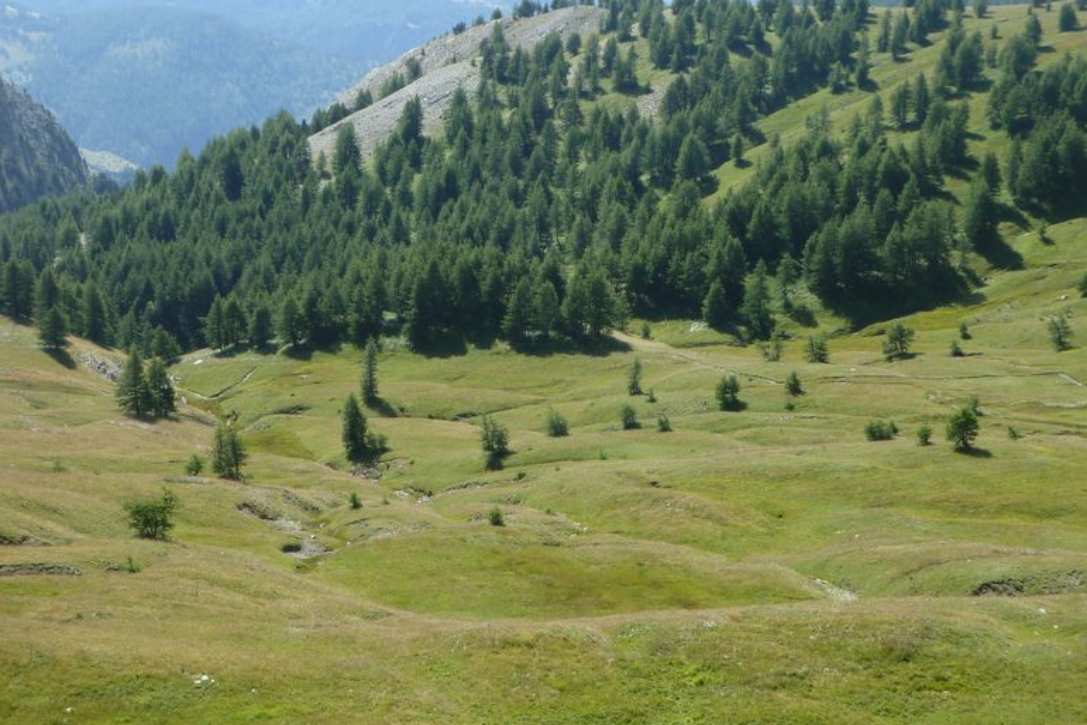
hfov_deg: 29.7
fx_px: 2053
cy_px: 392
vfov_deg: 20.0
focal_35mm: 68
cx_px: 548
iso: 80
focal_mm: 10.3
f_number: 4
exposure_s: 1/250
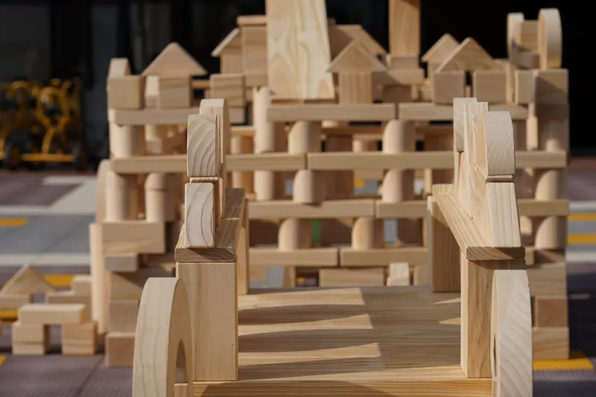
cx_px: 298
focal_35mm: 105
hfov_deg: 19.5
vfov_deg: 13.0
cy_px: 198
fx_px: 1738
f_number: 5.6
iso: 100
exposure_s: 1/800
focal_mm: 105
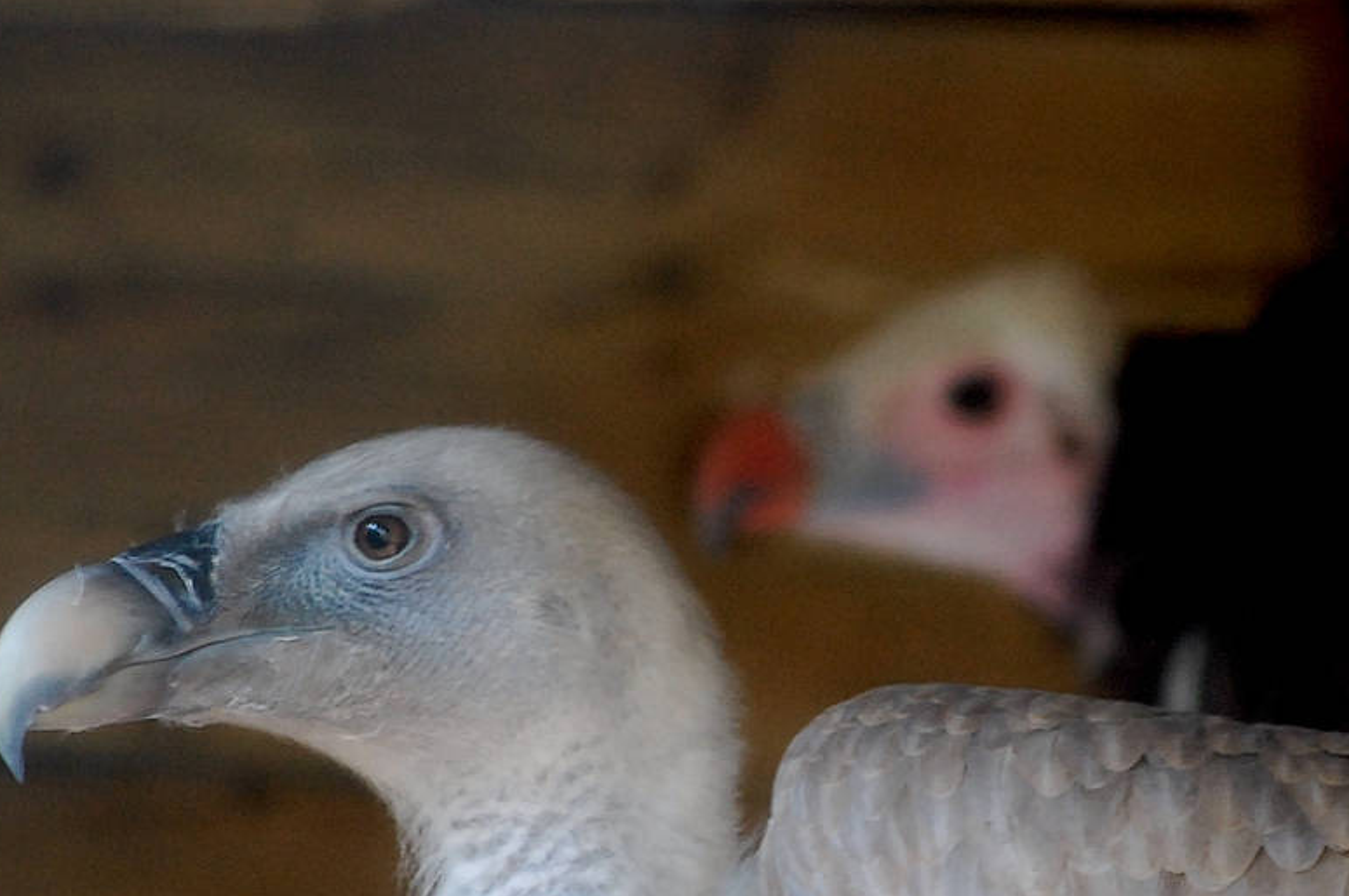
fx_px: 15648
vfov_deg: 3.3
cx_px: 1074
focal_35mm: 418
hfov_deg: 4.9
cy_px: 865
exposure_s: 1/30
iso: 900
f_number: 5
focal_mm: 135
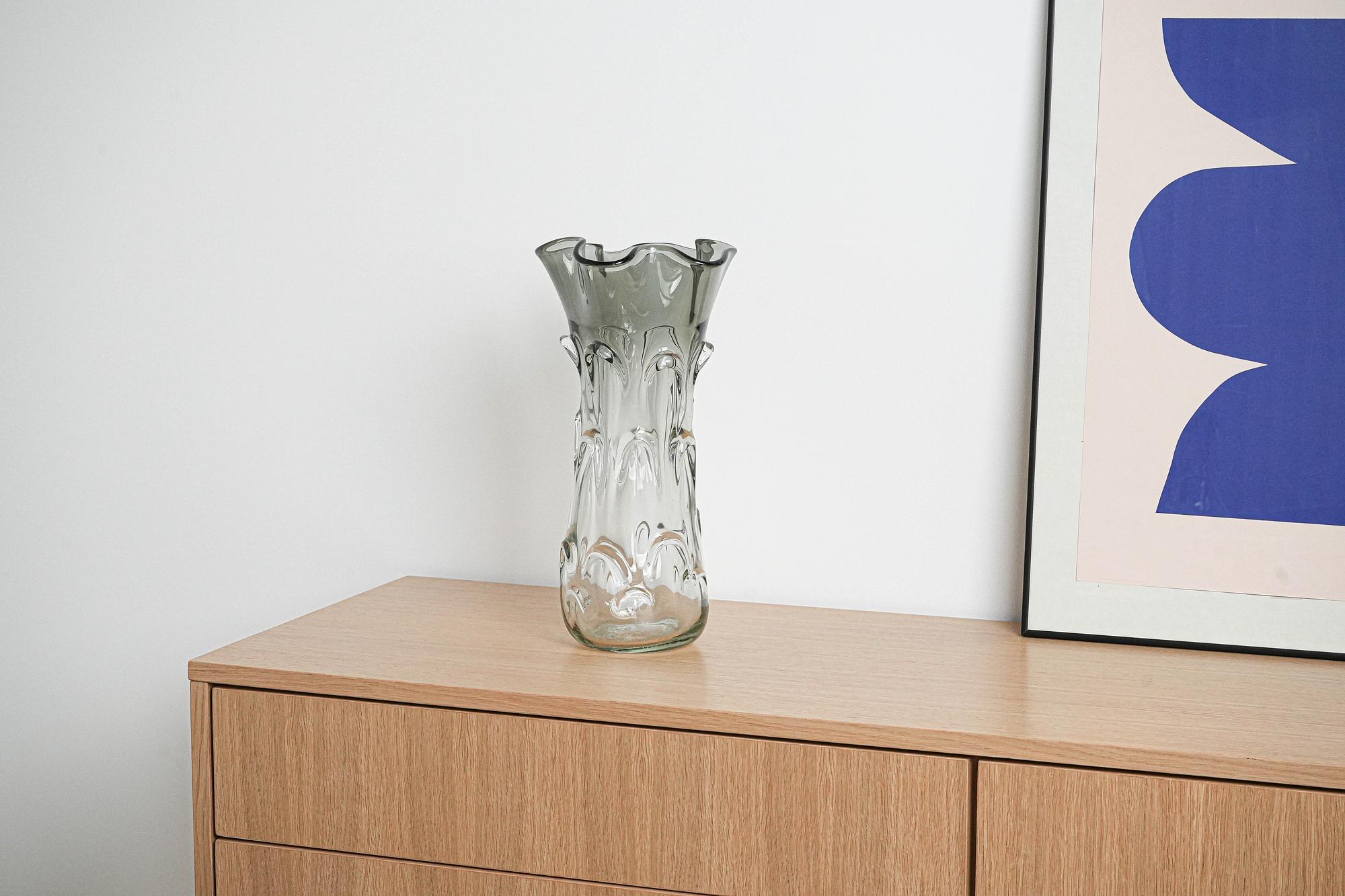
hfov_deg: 28.8
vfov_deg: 19.5
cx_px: 672
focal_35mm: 70
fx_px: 2615
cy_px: 448
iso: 2500
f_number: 9
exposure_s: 1/80
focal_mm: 70
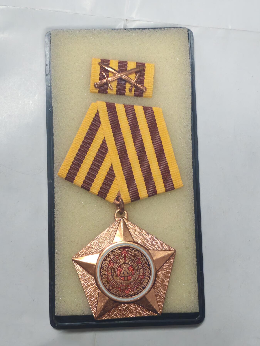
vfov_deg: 28.6
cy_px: 173
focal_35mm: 68
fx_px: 681
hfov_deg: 21.6
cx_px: 130
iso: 640
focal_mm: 5.52
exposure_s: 1/33
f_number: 1.95
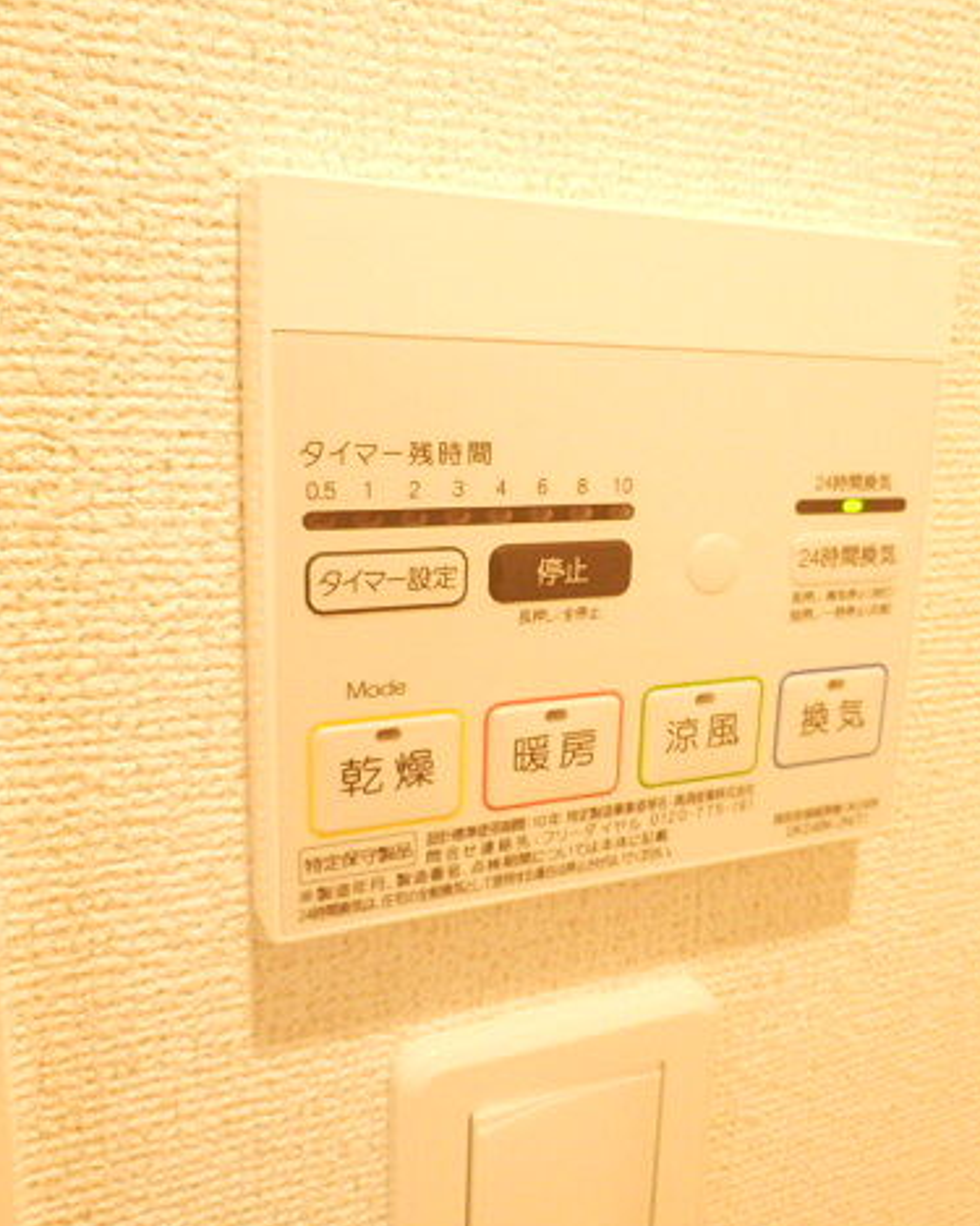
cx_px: 598
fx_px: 1161
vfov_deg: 55.7
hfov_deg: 45.5
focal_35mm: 32
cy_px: 617
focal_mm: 4.2
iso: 500
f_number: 3
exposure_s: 1/30
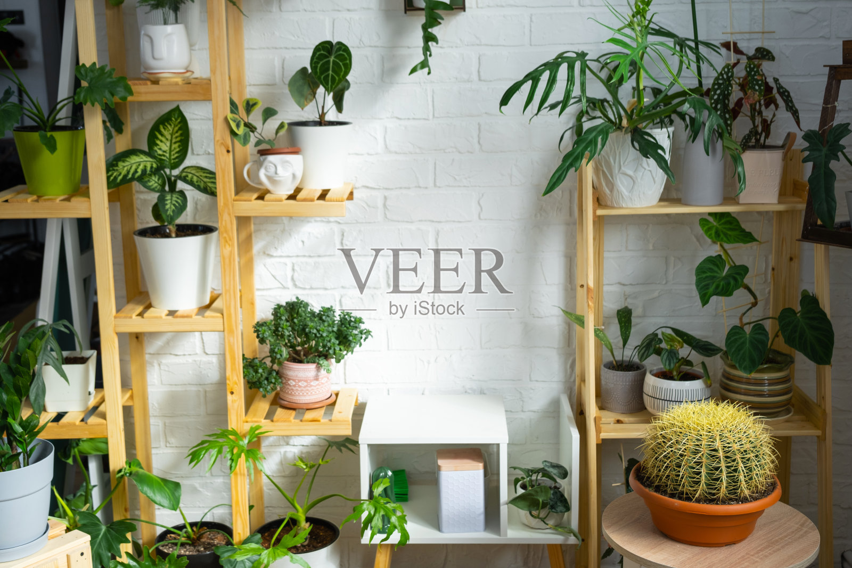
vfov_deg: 32.6
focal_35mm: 41
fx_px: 970
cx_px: 426
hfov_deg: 47.4
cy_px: 284
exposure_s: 1/160
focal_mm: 27.5
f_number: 4
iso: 160
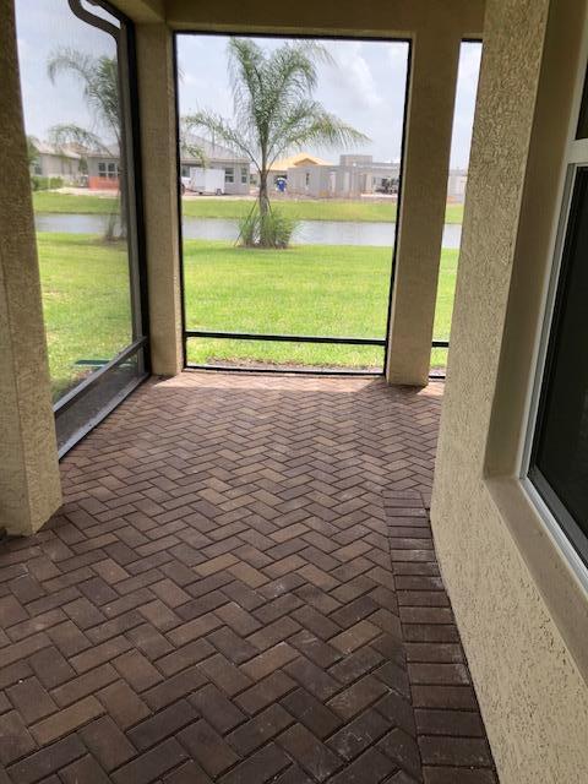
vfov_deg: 63.4
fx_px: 634
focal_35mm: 28
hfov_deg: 49.7
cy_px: 392
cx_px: 294
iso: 20
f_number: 1.8
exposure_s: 1/326
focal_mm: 3.99
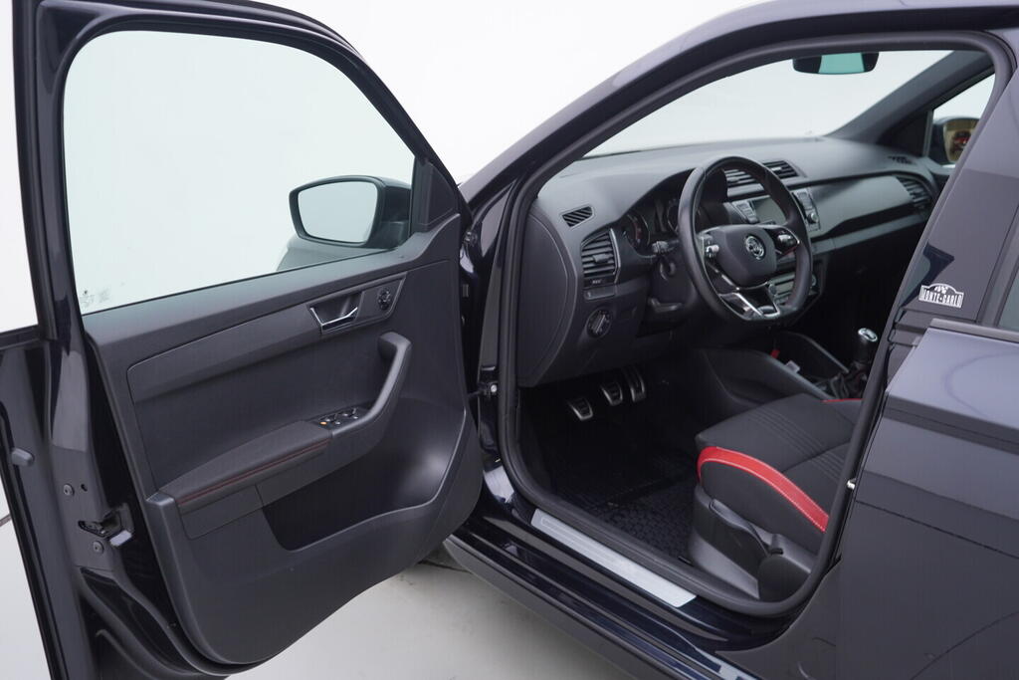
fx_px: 1019
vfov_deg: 36.9
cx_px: 510
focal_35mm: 36
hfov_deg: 53.1
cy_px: 340
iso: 125
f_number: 3.2
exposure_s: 1/50
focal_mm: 24
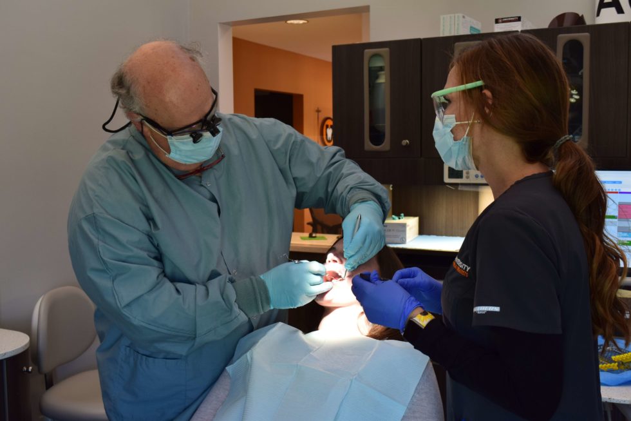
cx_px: 316
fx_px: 710
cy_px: 210
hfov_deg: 47.9
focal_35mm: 40
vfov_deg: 33.0
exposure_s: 1/50
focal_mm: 27
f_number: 7.1
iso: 400
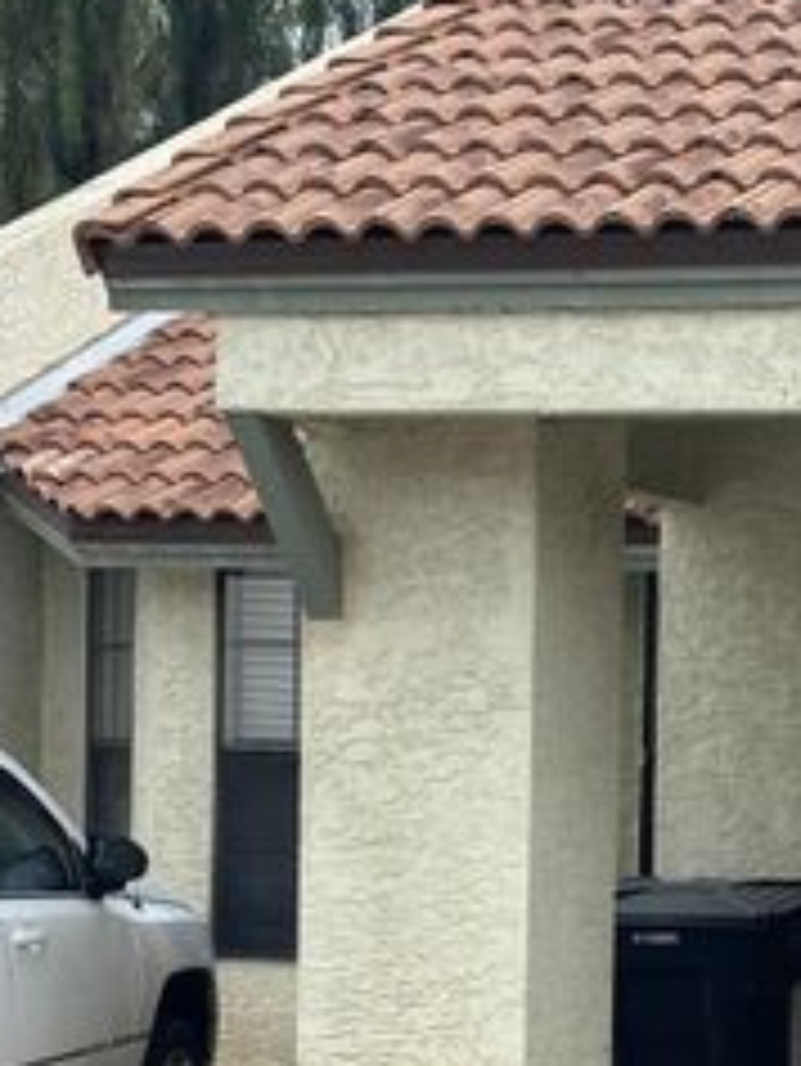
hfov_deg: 10.9
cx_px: 720
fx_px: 4161
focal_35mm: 135
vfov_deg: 14.4
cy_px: 1077
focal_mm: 6.86
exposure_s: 1/1199
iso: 64
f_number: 1.78
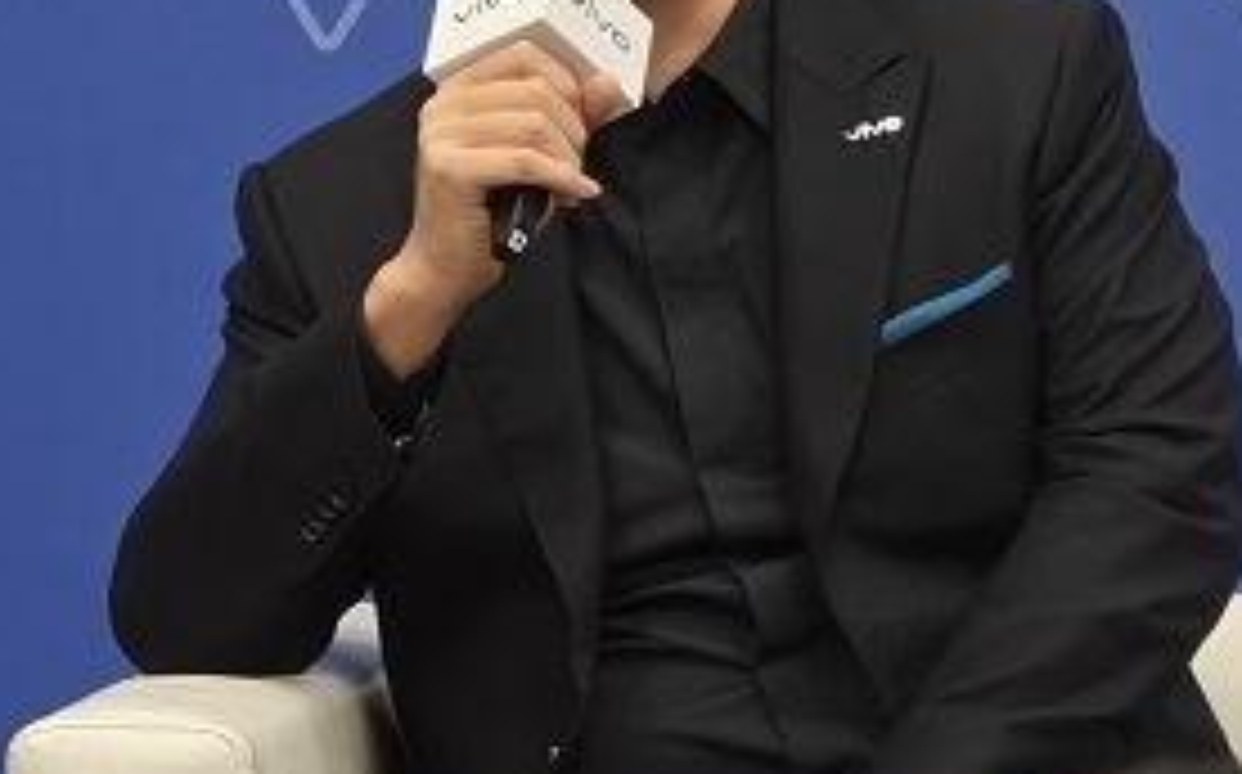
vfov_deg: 3.8
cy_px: -270
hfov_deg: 6.1
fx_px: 11702
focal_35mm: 346
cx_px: 868
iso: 800
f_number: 2.5
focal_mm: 19.4
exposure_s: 1/100
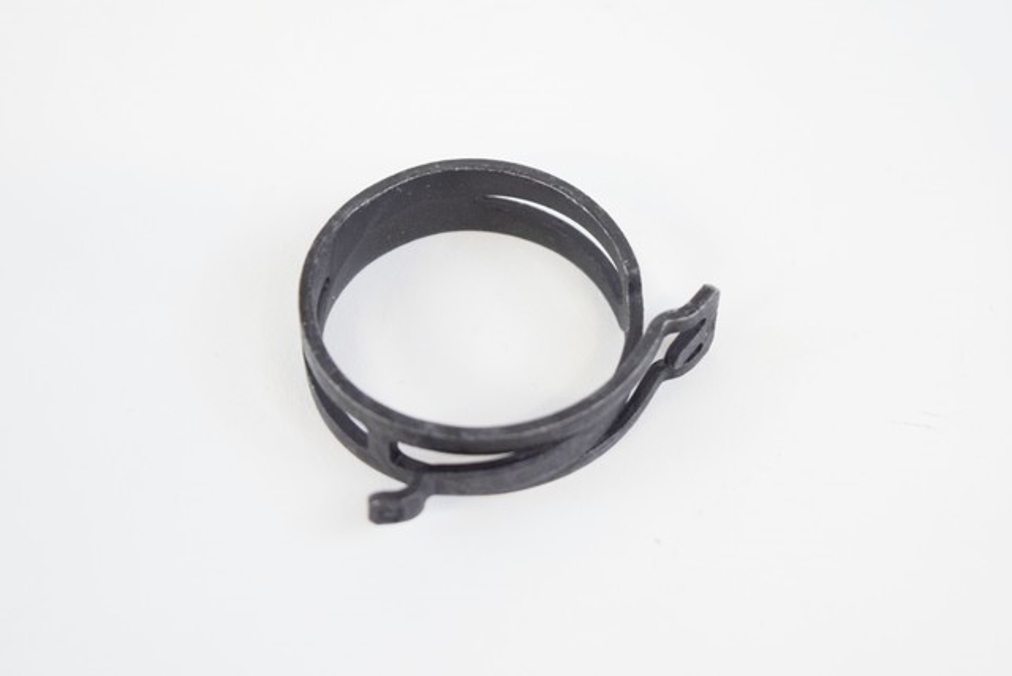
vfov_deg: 16.6
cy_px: 338
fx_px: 2320
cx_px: 506
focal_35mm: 82
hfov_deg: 24.6
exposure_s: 1/60
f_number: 5.6
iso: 1400
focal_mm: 55
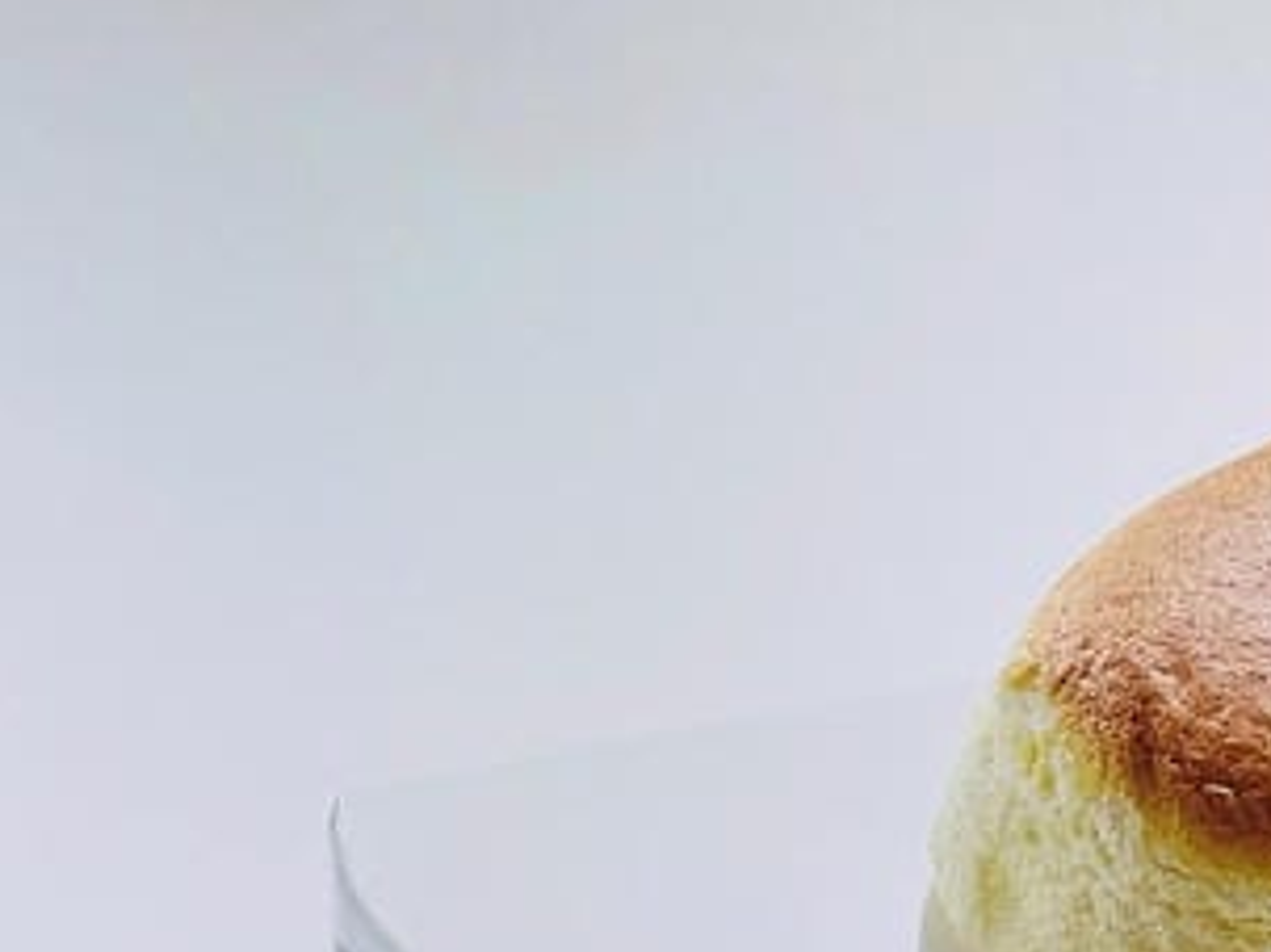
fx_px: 3780
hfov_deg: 17.7
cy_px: 1141
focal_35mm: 103
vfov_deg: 13.9
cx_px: 1699
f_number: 1.6
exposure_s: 1/120
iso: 100
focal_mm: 4.2
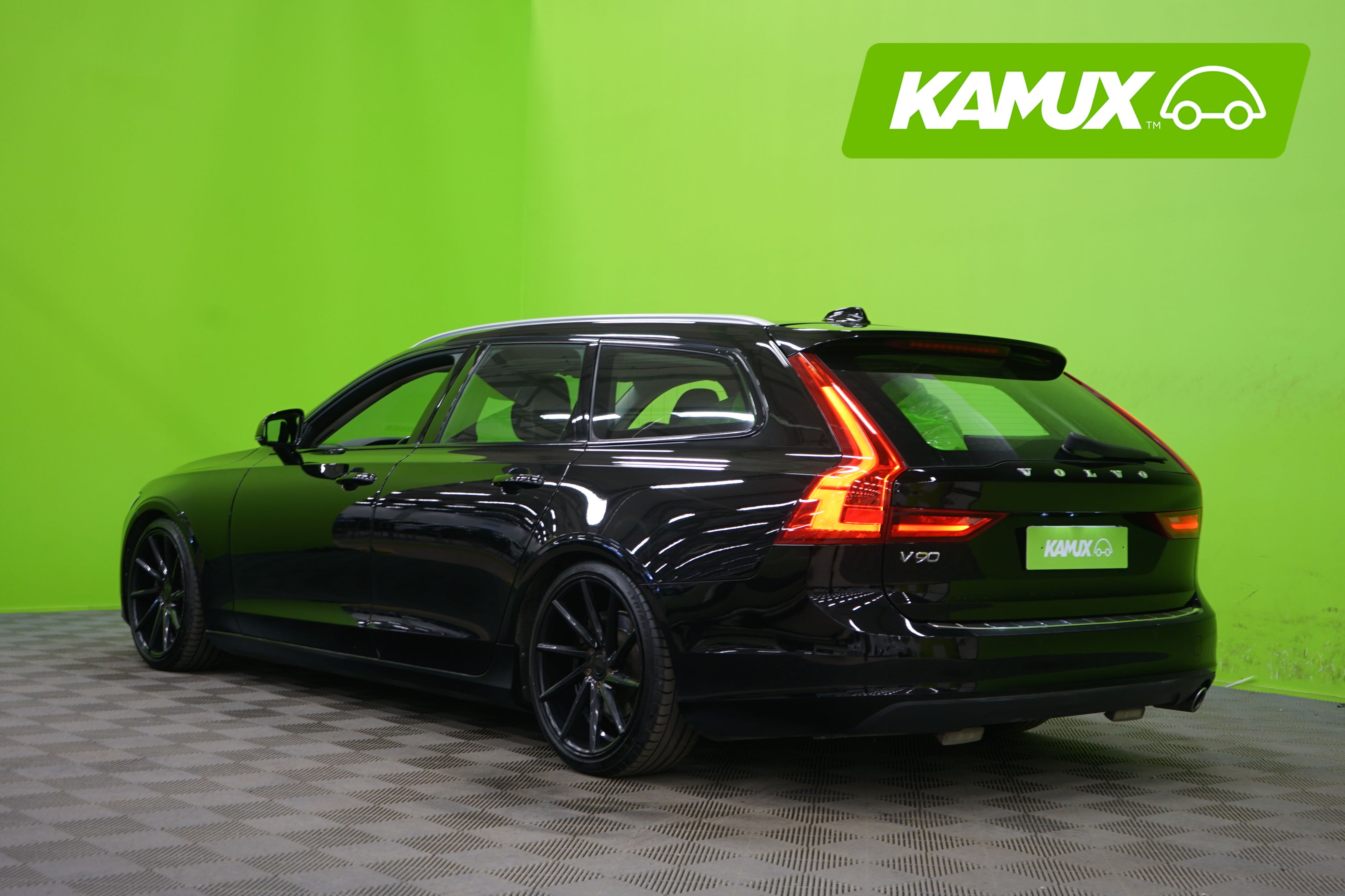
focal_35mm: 48
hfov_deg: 41.1
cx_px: 672
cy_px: 448
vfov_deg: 28.1
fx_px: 1793
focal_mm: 48
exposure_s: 1/8
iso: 400
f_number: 4.5
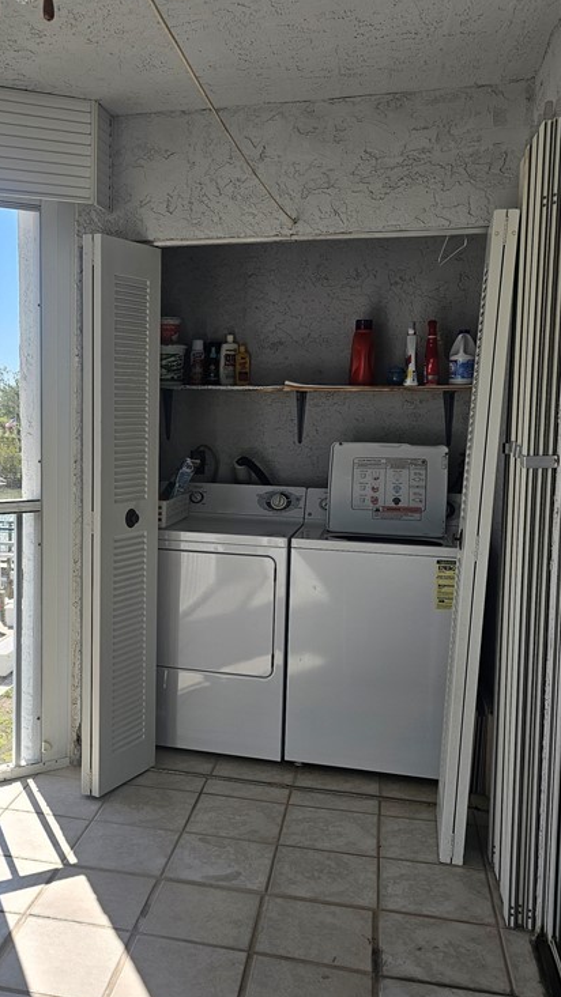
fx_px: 926
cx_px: 125
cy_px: 488
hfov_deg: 32.9
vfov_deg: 56.6
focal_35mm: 35
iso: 16
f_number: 1.7
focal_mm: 6.3
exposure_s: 1/234
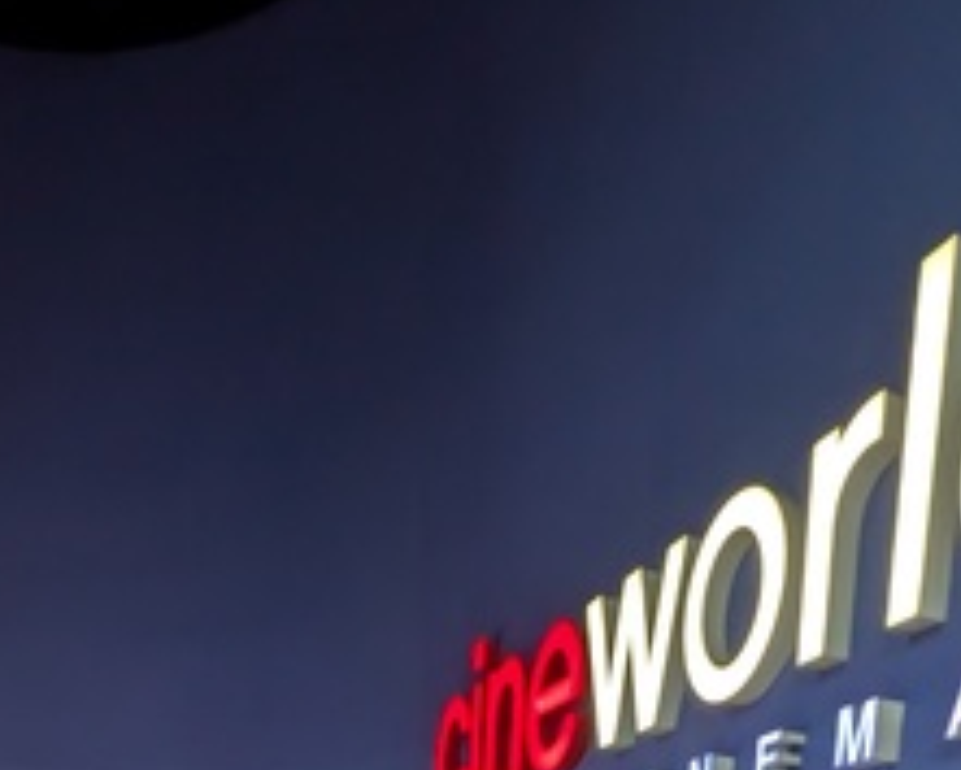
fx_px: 967
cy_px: 1235
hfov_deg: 52.5
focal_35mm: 34
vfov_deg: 26.2
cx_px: 578
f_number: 1.95
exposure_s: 1/25
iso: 196
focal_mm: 2.23
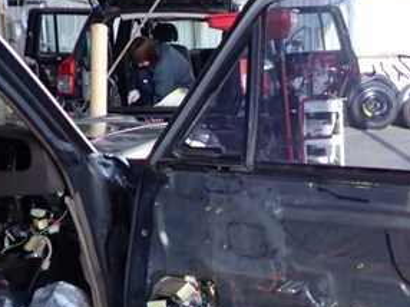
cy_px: 189
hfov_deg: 29.8
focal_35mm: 63
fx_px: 746
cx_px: 344
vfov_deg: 23.2
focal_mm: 5.4
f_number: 2.3
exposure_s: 1/125
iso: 100
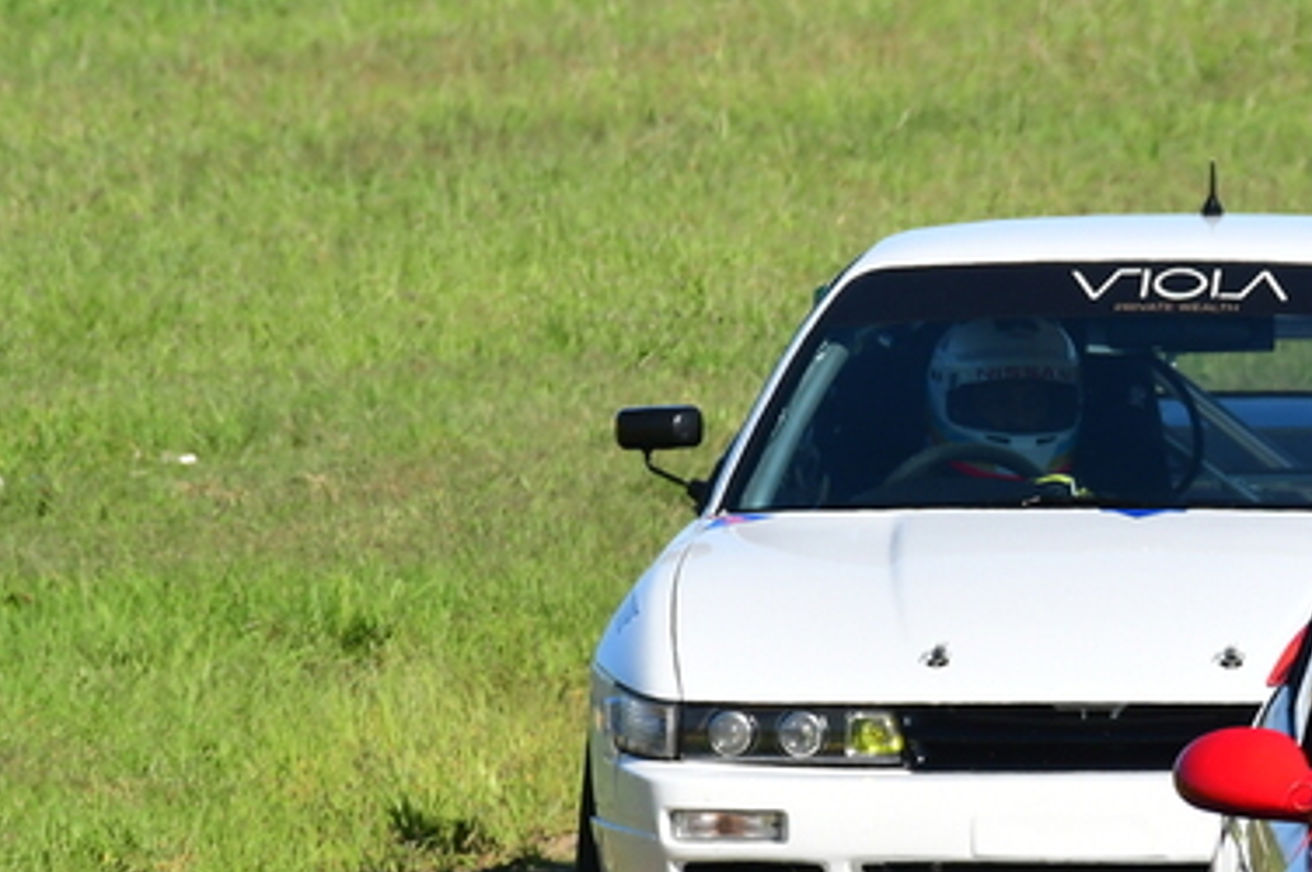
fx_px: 52360
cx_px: 1204
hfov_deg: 1.4
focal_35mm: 1438
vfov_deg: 1.0
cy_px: 351
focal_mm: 450
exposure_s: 1/640
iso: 500
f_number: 11
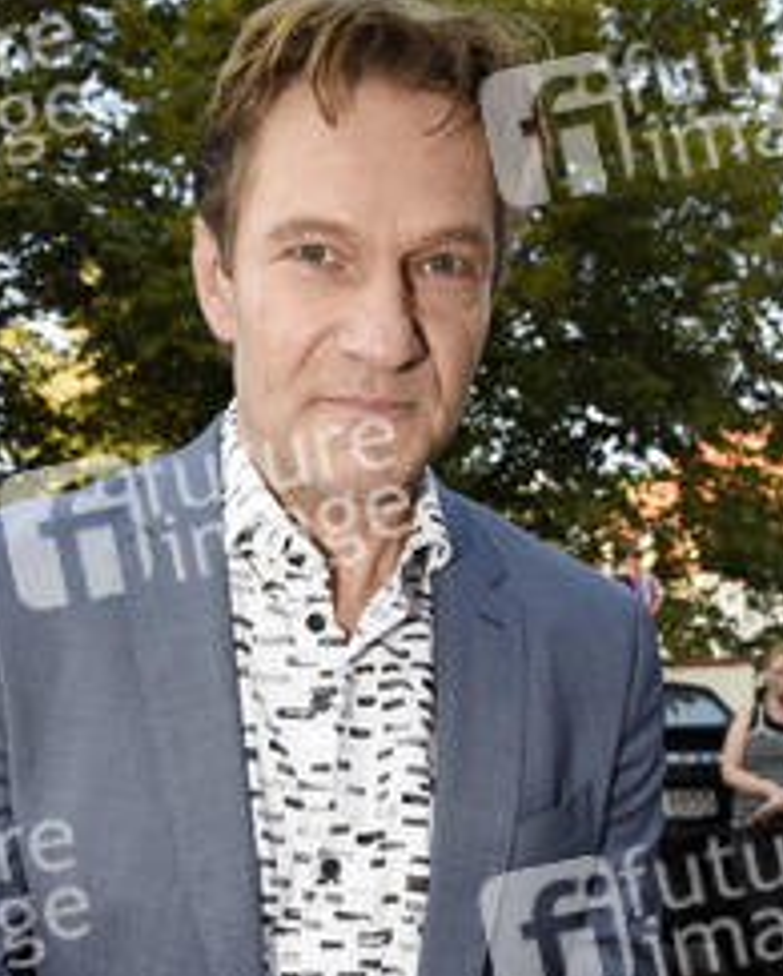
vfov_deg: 47.5
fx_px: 1070
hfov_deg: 40.1
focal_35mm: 37
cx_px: 321
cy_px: 715
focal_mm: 24
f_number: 6.3
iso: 500
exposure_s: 1/160
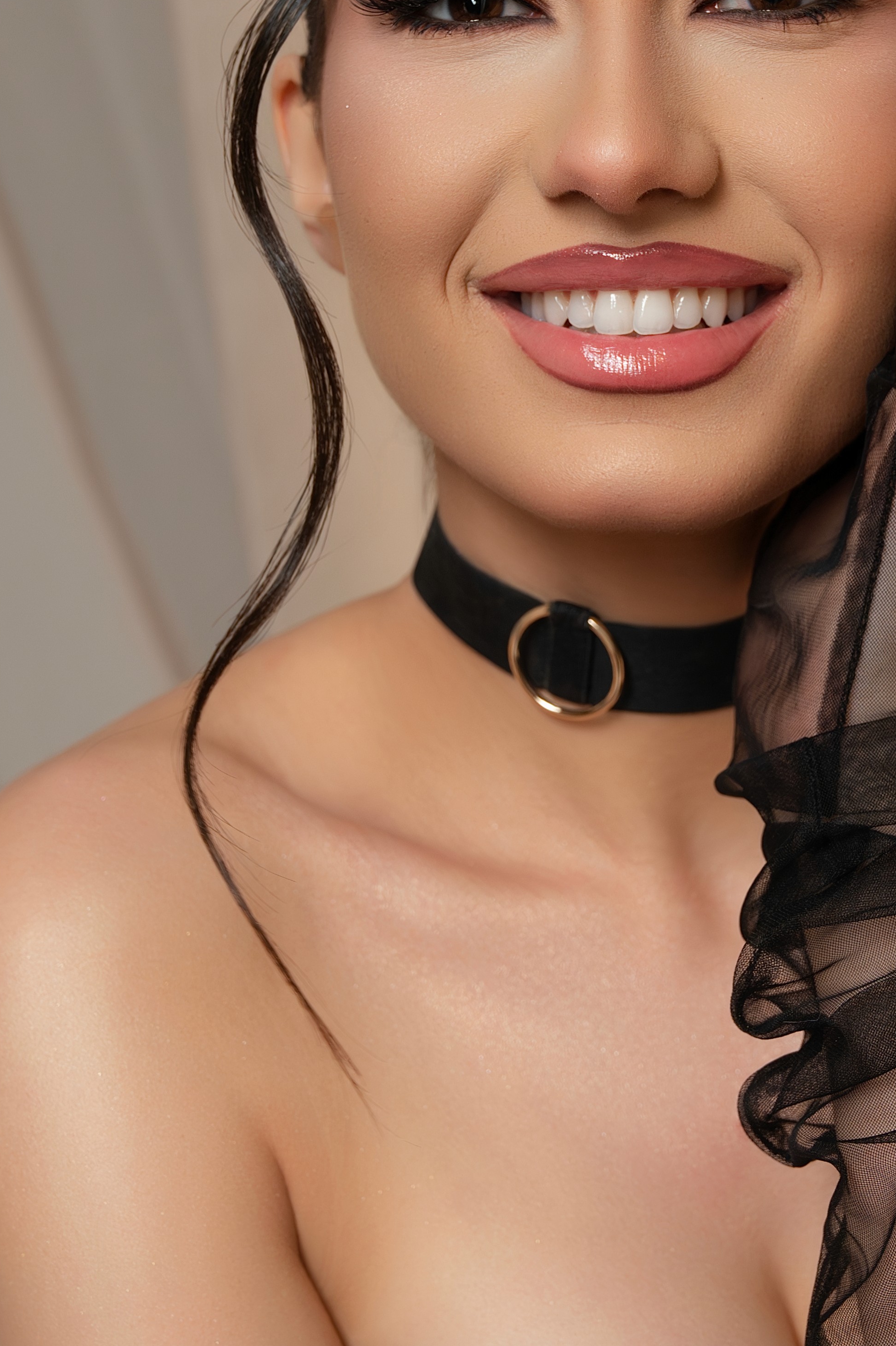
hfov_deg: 13.8
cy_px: 420
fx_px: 3701
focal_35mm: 99
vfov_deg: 20.5
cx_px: 653
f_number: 5.6
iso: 1600
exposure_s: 1/200
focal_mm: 48
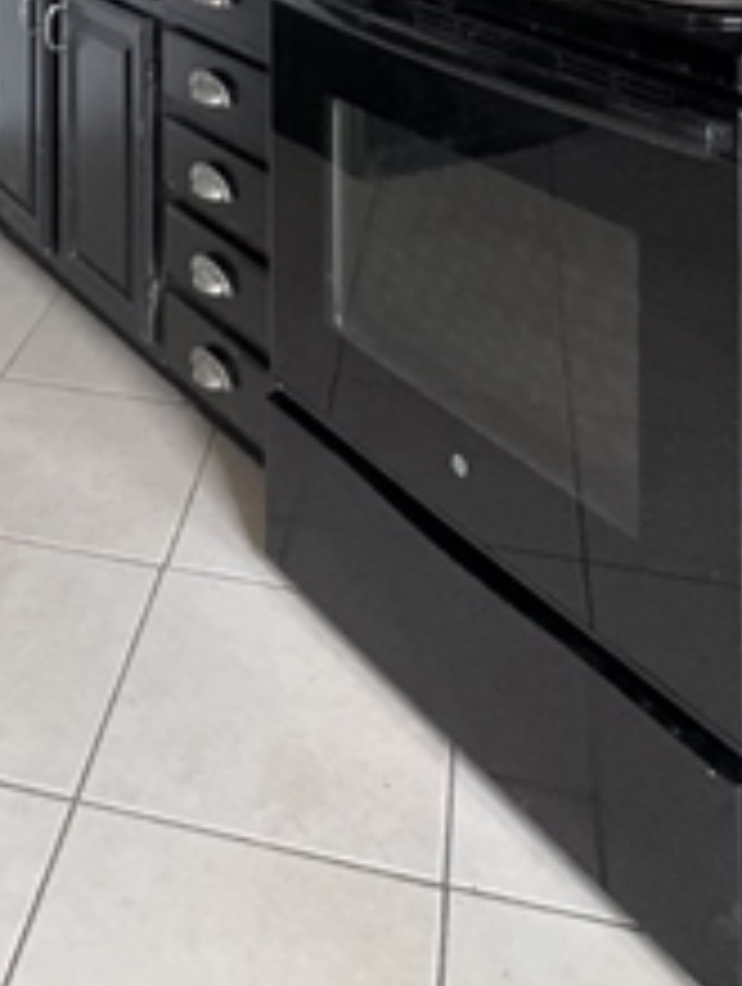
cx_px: 130
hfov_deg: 29.0
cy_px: -365
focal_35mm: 49
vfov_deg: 29.4
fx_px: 1396
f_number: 2.2
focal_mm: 2.22
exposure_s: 1/120
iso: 160
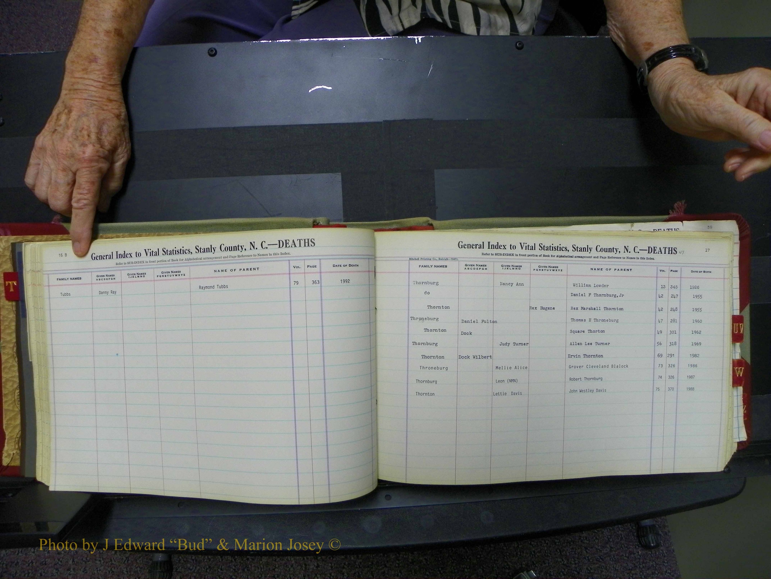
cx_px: 386
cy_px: 290
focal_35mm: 26
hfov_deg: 67.3
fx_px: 579
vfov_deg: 53.1
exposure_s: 1/30
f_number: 2.8
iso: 100
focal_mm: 4.6
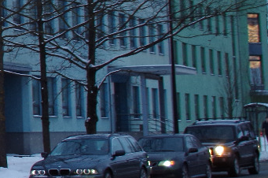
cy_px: -28
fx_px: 1494
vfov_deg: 6.8
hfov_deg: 9.3
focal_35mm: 201
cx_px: -342
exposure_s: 1/50
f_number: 6.3
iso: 500
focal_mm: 28
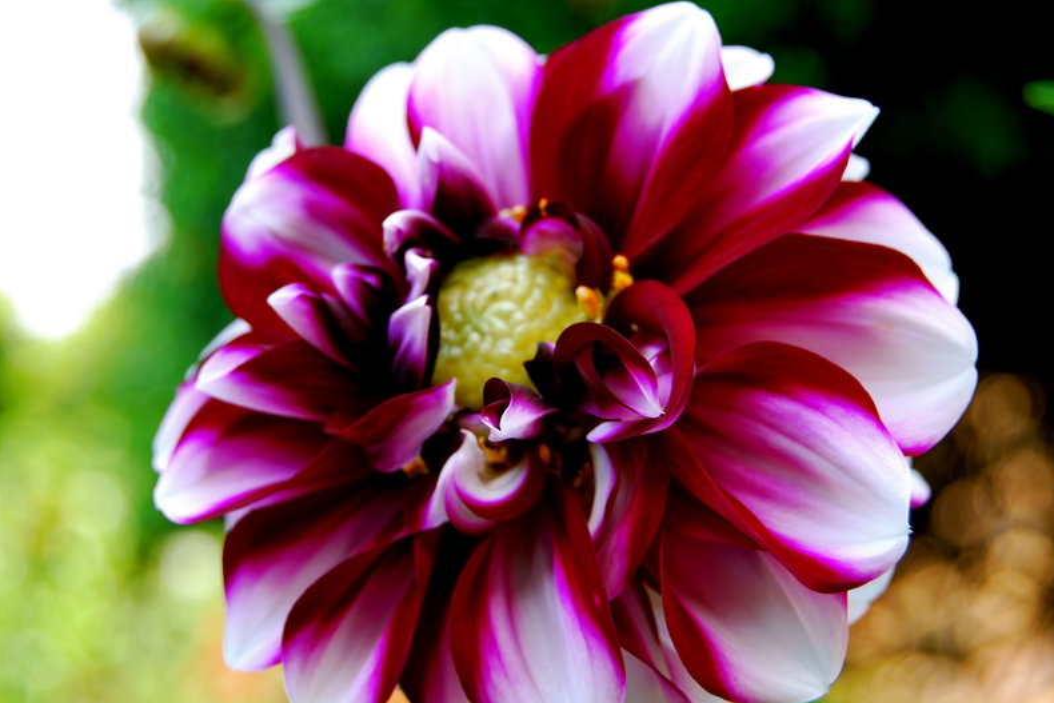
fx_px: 2050
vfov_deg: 19.5
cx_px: 531
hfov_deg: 28.8
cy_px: 356
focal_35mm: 70
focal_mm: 46
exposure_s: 1/60
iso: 200
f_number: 8
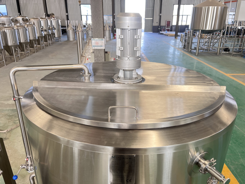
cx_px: 122
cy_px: 92
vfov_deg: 53.1
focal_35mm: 26
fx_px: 184
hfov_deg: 67.3
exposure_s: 1/117
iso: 125
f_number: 1.6
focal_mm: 5.1
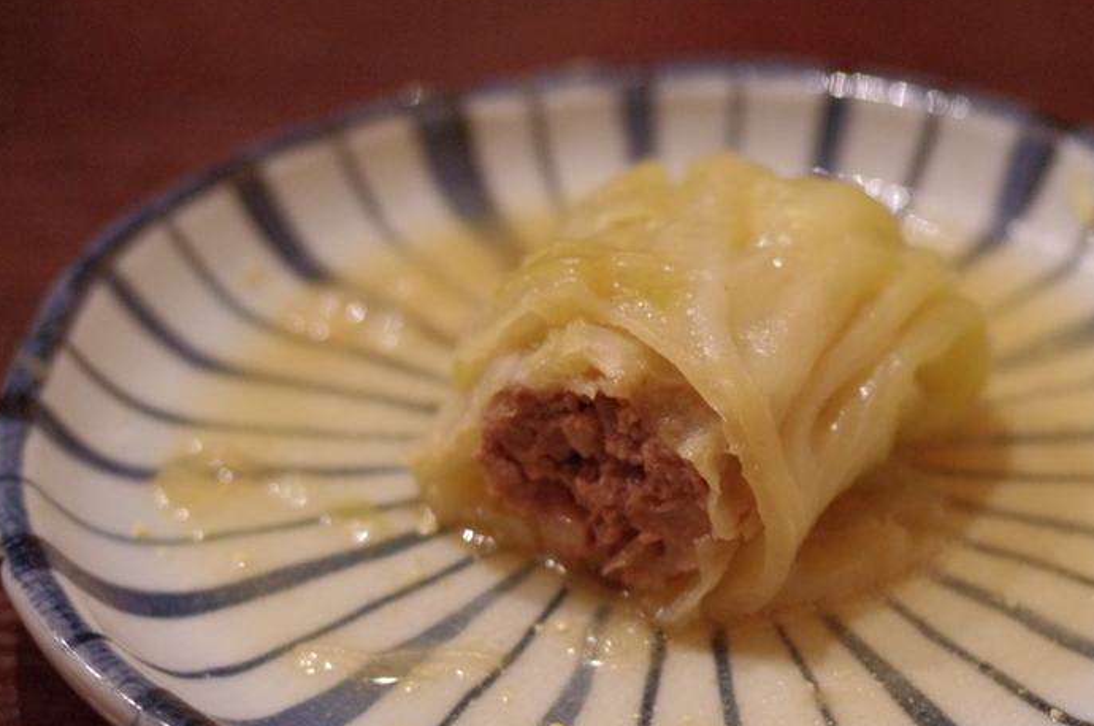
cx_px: 648
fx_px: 2701
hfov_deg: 22.9
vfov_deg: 15.3
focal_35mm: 89
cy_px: 466
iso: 1600
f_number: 3.2
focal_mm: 40
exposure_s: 1/15
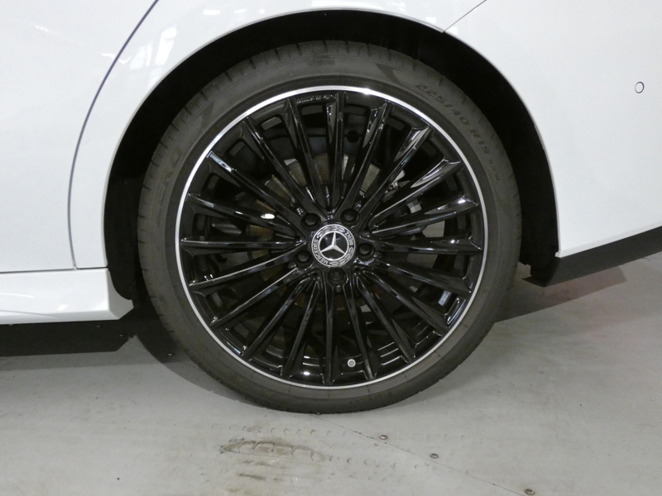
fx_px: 574
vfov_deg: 46.8
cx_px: 331
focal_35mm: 30
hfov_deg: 60.0
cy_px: 248
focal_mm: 5.3
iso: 1250
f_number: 3.3
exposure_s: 1/80
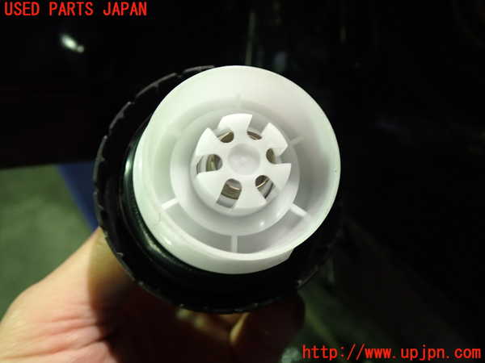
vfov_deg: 46.8
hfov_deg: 60.0
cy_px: 182
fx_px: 420
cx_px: 242
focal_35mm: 30
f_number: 2.3
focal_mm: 5.4
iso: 320
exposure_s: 1/30
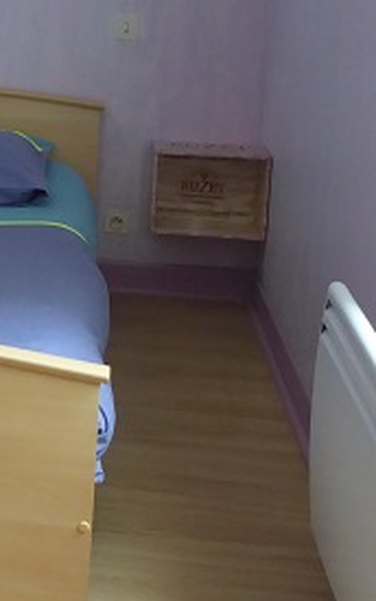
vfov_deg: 26.4
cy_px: 131
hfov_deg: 15.2
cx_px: -254
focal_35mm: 77
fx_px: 1262
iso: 320
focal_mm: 4.3
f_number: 3.3
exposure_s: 1/60
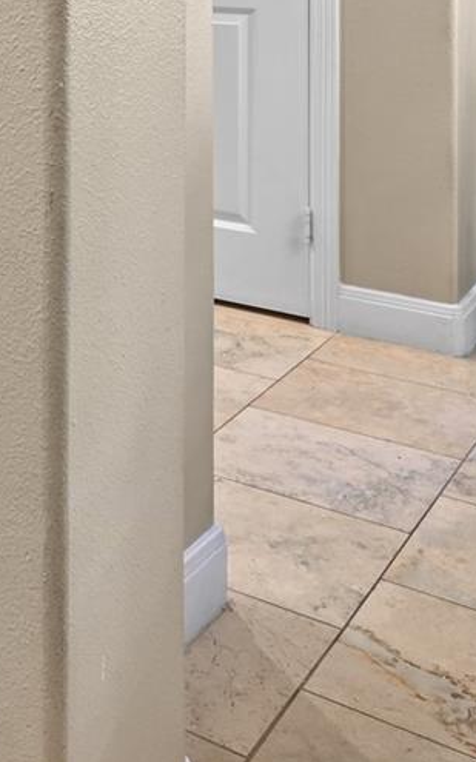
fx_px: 1226
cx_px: -368
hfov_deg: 17.8
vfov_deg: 30.6
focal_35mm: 59
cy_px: -92
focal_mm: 14
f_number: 14
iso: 200
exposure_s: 2
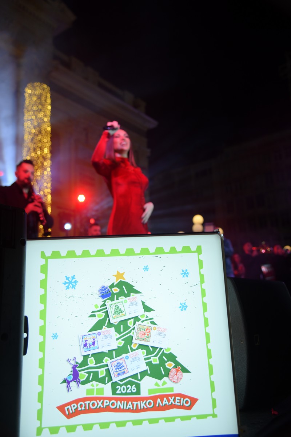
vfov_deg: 55.8
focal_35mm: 34
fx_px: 412
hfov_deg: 38.9
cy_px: 218
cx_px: 146
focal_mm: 34
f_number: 4
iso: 640
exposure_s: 1/320
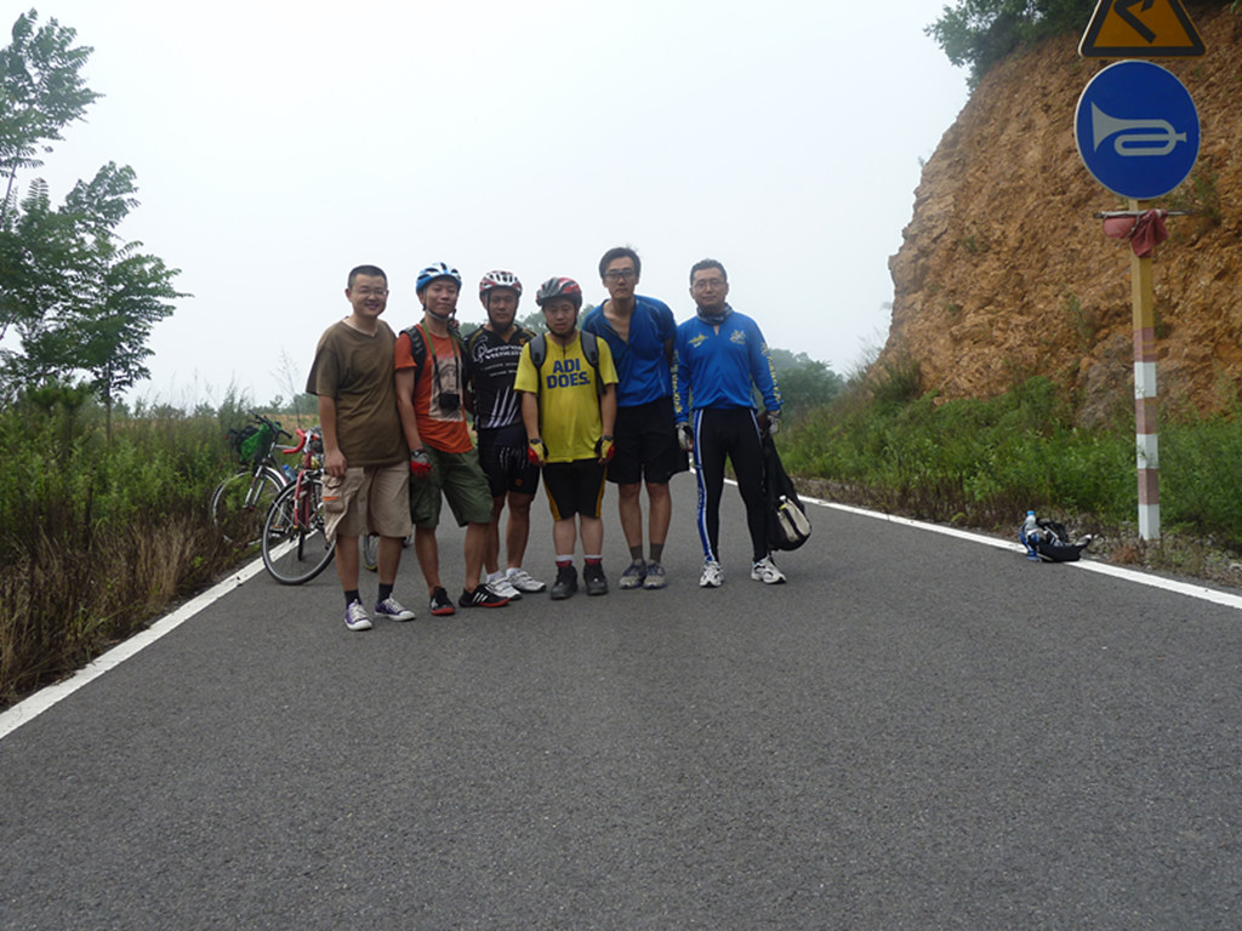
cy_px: 466
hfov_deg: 61.7
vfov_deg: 48.2
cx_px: 621
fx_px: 1041
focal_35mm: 29
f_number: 4.5
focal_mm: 4.7
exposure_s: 1/500
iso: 80
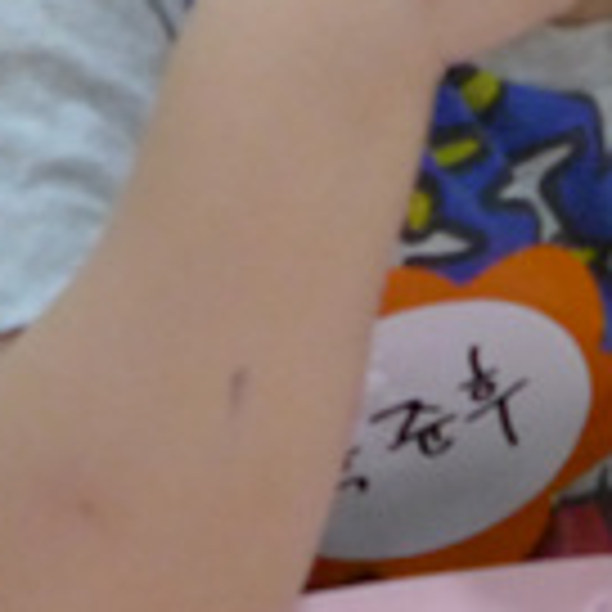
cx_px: 436
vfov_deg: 6.4
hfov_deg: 6.5
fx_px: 5421
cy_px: -274
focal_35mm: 271
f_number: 2
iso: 1000
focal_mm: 12.8
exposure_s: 1/400
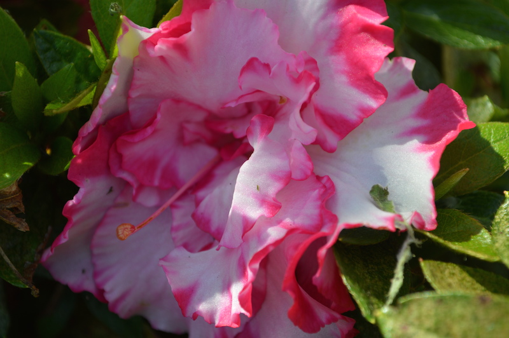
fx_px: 1102
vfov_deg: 17.5
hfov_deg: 26.0
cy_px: 169
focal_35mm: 78
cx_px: 254
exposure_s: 1/160
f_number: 6.3
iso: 100
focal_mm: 52
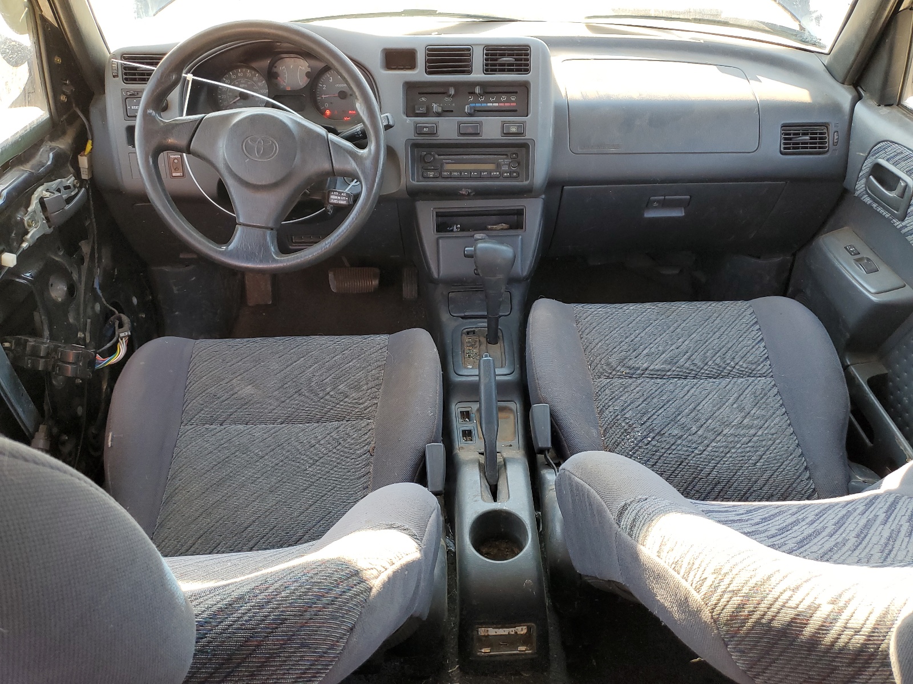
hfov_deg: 67.3
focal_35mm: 26
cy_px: 342
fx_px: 686
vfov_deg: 53.1
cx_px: 456
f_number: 1.5
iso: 59
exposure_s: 1/120
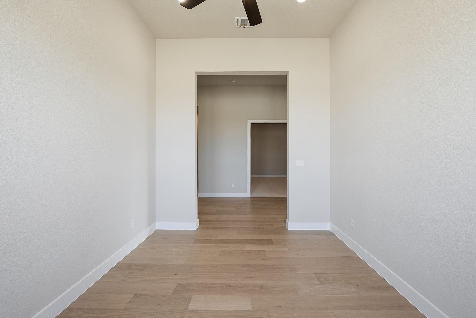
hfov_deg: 100.4
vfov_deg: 77.3
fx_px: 198
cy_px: 153
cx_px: 242
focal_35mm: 15
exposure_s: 1/200
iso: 500
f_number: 8
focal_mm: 14
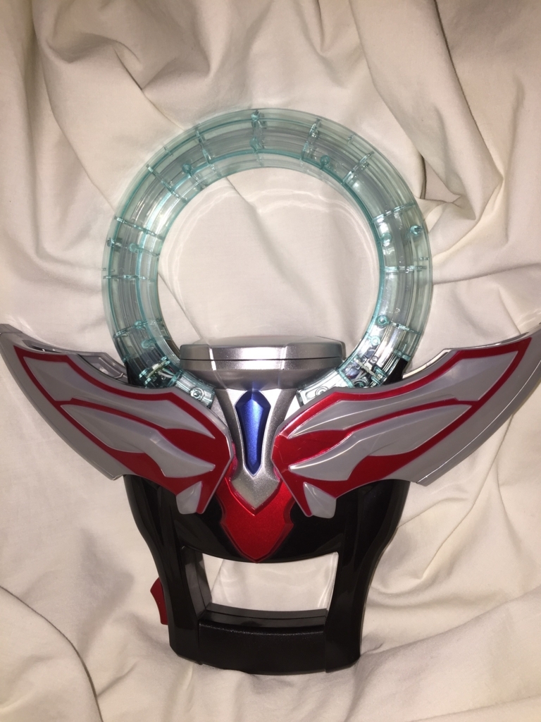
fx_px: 604
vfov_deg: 61.7
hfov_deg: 48.2
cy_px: 361
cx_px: 270
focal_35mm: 29
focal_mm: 4.15
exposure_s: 1/84
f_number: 2.2
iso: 32
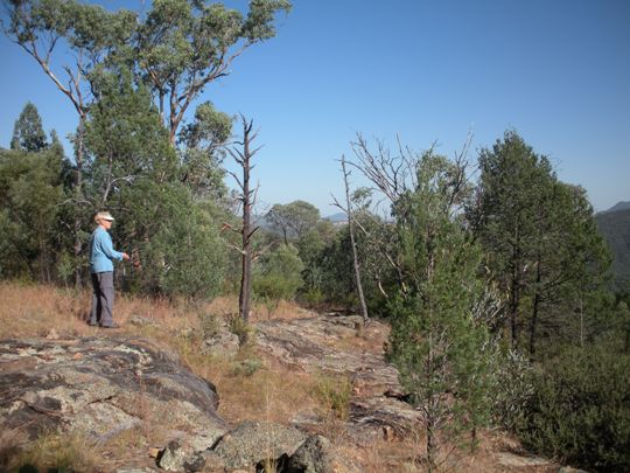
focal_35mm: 35
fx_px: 637
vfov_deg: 40.7
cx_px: 315
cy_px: 236
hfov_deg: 52.6
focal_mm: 6.3
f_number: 3.5
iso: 64
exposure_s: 1/768
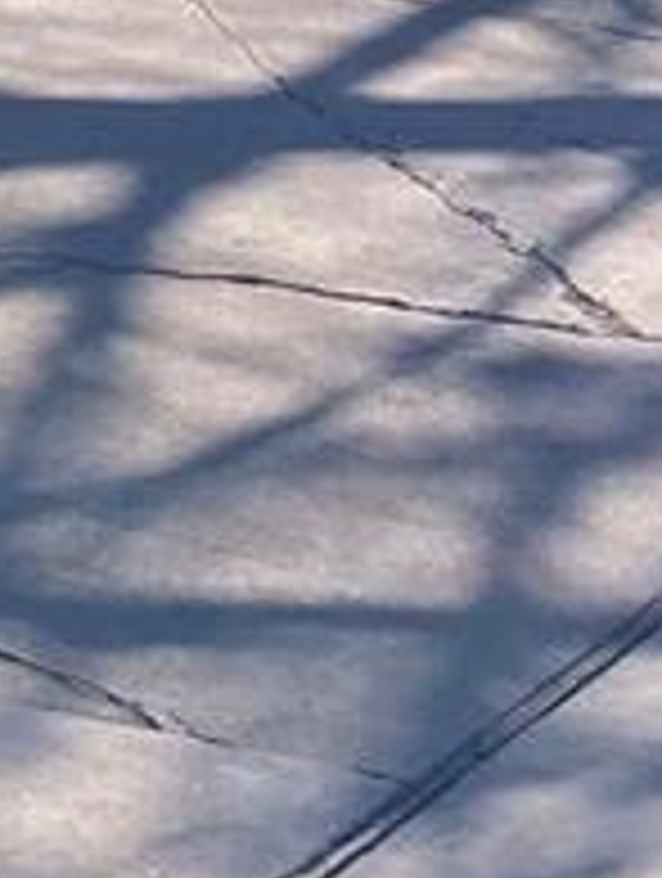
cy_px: -333
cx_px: -1117
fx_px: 5591
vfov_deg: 8.8
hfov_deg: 6.4
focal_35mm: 220
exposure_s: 1/1675
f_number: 1.8
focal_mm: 3.99
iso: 20
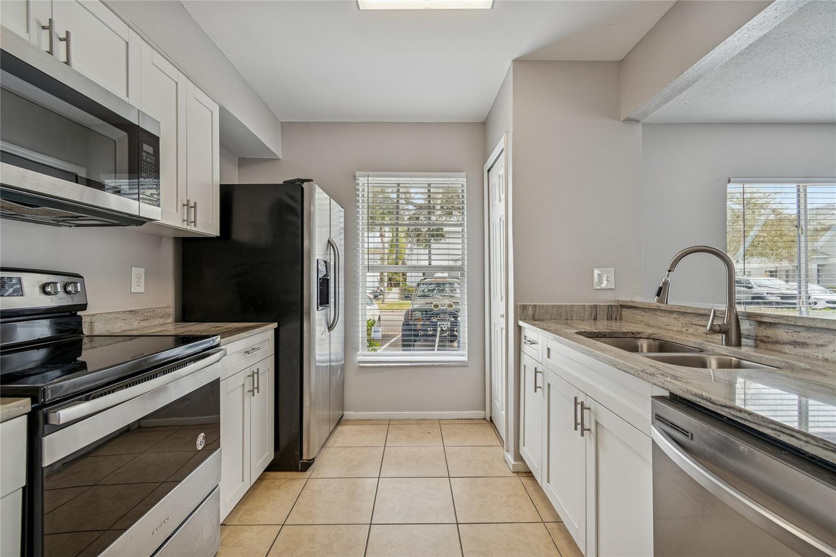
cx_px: 418
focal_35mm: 15
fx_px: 348
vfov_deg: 77.3
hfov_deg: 100.4
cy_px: 278
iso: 100
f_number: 7.1
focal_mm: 10
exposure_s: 1/25
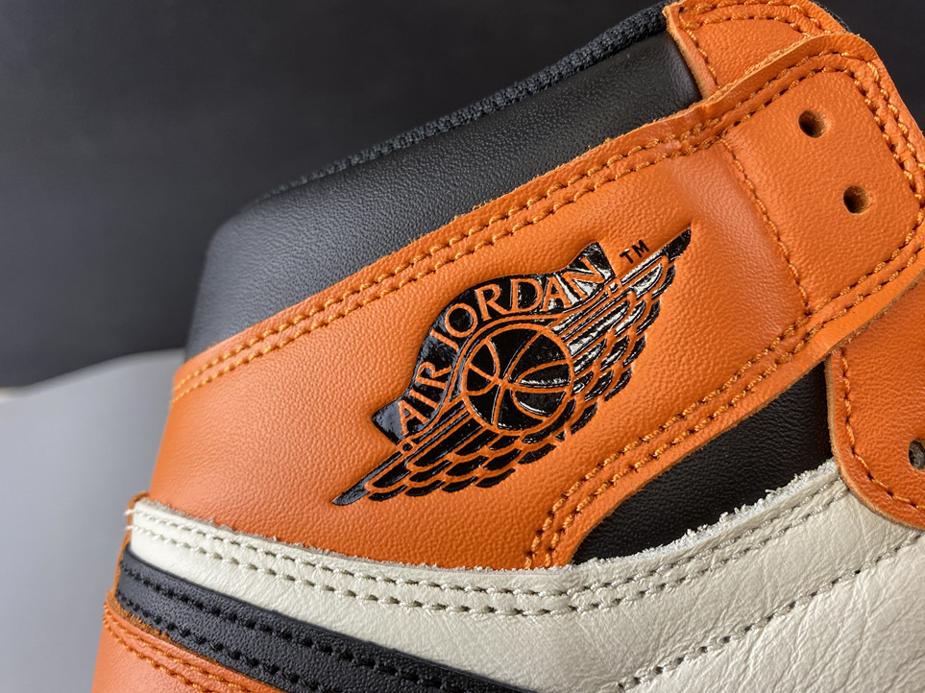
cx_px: 474
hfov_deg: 65.3
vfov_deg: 51.3
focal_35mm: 27
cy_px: 342
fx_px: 721
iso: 64
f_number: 1.8
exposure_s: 1/50
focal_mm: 4.25
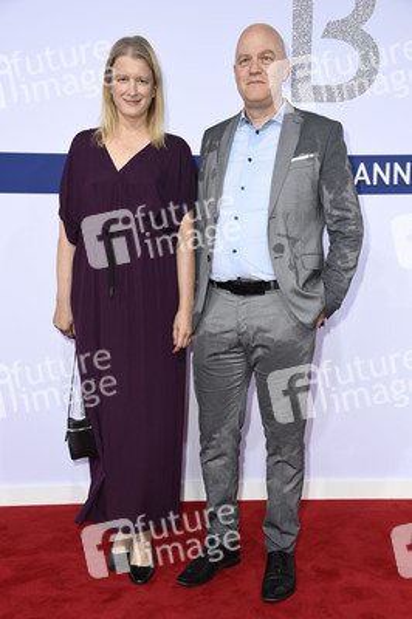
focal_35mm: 48
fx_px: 825
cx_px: 206
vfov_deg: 41.1
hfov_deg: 28.0
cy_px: 310
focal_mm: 48
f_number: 5.6
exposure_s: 1/200
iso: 800
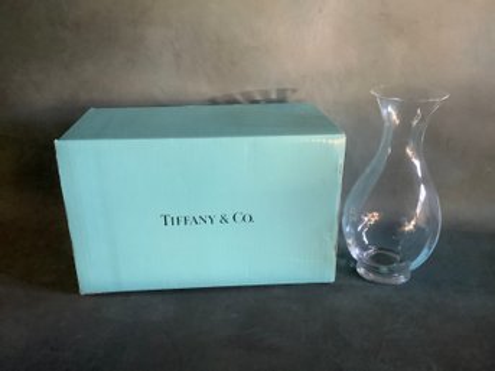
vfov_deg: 45.4
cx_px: 248
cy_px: 186
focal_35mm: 31
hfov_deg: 58.4
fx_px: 443
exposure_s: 1/25
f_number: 2.4
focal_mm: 3.3
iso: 500
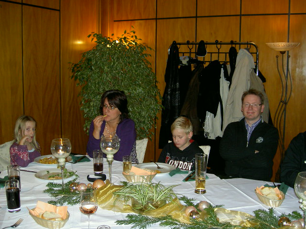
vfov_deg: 36.8
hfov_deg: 47.9
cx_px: 153
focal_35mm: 39
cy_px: 114
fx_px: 345
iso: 100
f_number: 2.8
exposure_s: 1/59.5
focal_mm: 8
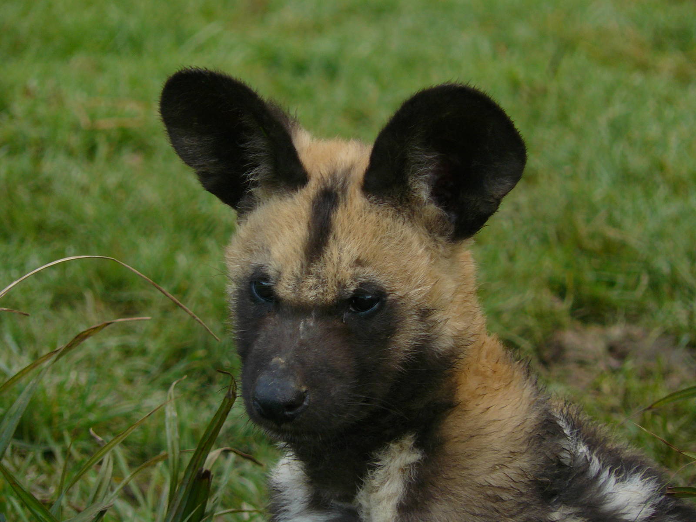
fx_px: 6052
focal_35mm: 301
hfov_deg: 6.6
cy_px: 261
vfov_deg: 4.9
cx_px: 348
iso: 100
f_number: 3.3
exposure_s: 1/100
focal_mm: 50.1
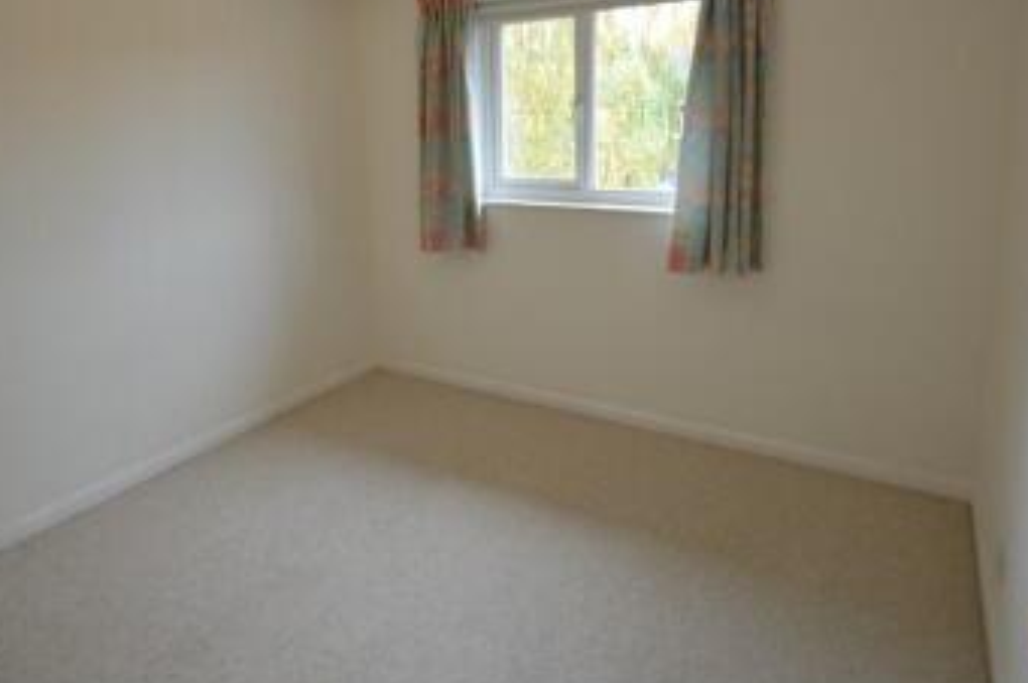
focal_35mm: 21
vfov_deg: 58.2
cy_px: 234
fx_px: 599
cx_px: 505
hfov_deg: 81.3
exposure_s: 1/30
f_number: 3.5
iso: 400
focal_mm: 10
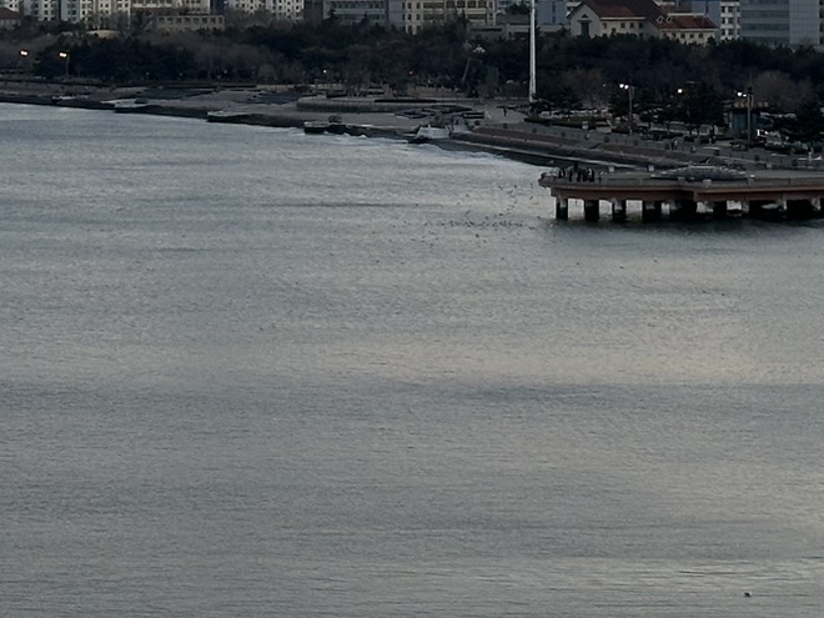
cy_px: -192
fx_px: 3547
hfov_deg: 13.3
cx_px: 400
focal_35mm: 149
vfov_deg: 9.8
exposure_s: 1/162
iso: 50
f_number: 1.78
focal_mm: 6.86
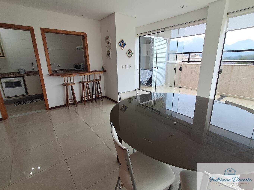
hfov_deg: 91.0
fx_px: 125
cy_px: 92
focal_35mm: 17
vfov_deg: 74.7
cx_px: 131
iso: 40
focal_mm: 1.64
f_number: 2.2
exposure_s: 1/193
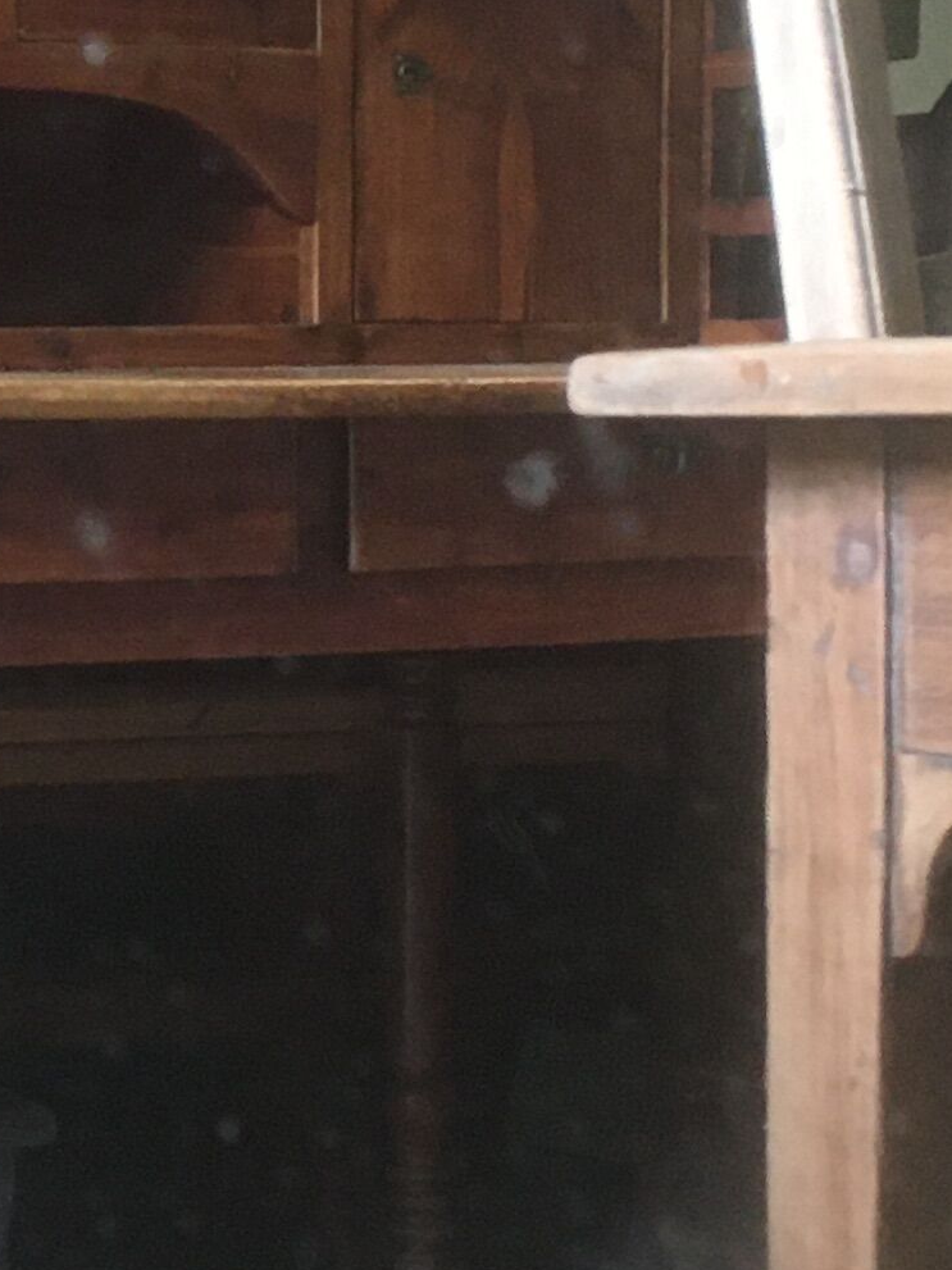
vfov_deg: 16.7
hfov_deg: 12.0
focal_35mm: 118
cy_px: 631
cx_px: -438
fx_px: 4328
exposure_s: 1/33
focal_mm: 4.15
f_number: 2.2
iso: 160
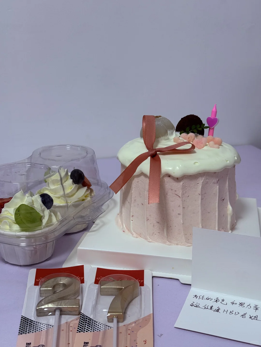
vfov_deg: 39.7
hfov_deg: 30.3
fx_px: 483
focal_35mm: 48
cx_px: 130
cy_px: 174
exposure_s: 1/50
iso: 50
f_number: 1.78
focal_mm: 6.76
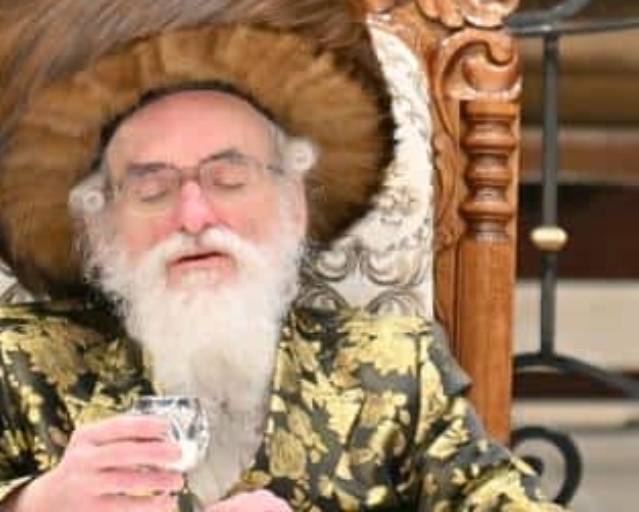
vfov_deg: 1.7
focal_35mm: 920
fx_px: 17415
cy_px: 181
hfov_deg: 2.1
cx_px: 214
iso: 200
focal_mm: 200
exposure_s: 1/320
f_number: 2.8
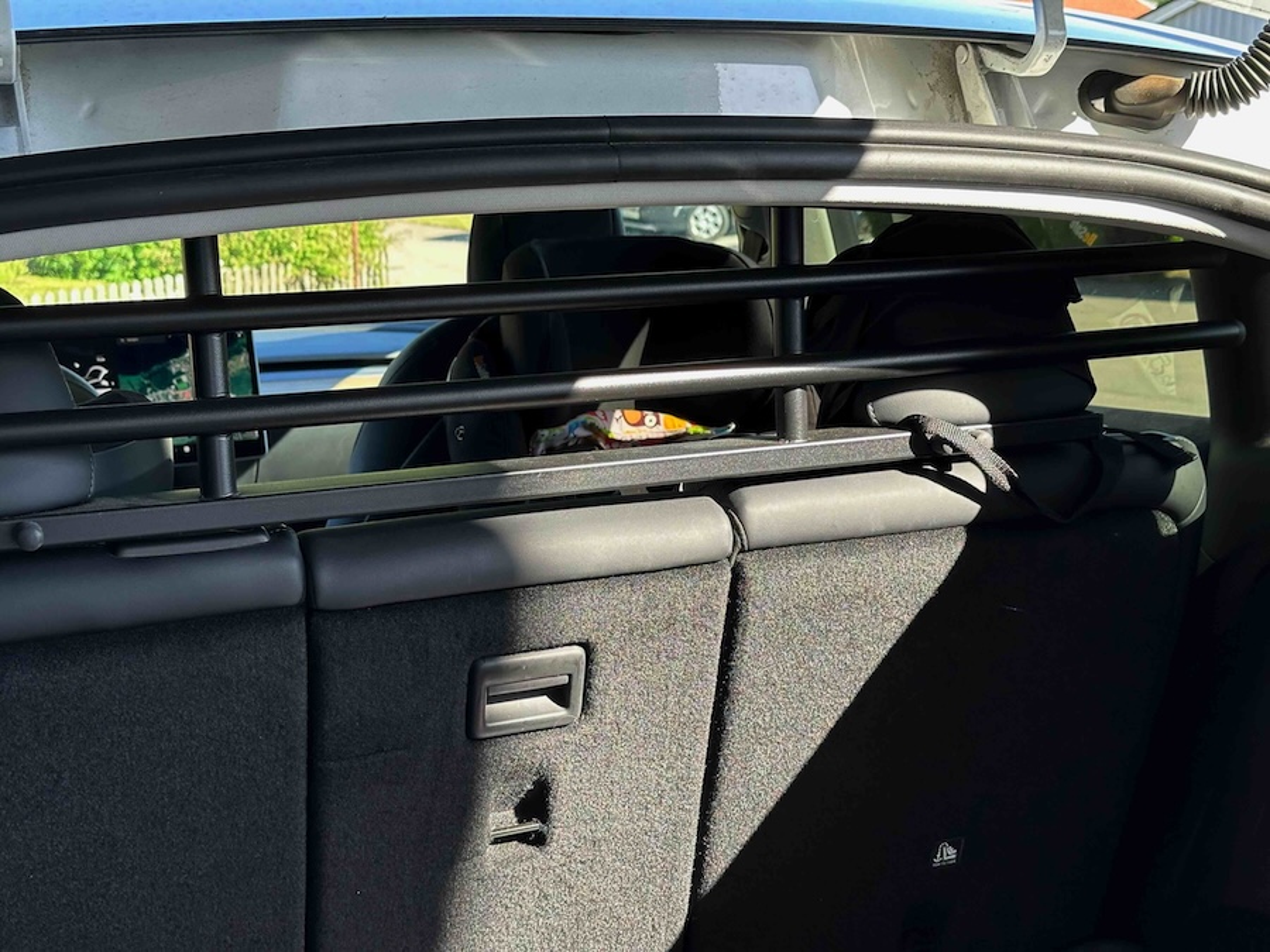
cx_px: 635
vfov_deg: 30.3
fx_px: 1761
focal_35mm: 48
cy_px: 476
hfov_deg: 39.7
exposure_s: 1/228
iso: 50
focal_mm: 6.86
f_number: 1.78
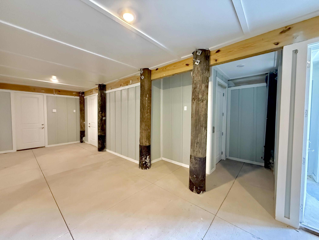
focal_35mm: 14
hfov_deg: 102.1
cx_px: 160
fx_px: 129
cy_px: 120
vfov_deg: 85.7
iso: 1000
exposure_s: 1/60
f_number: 2.2
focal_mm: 2.22
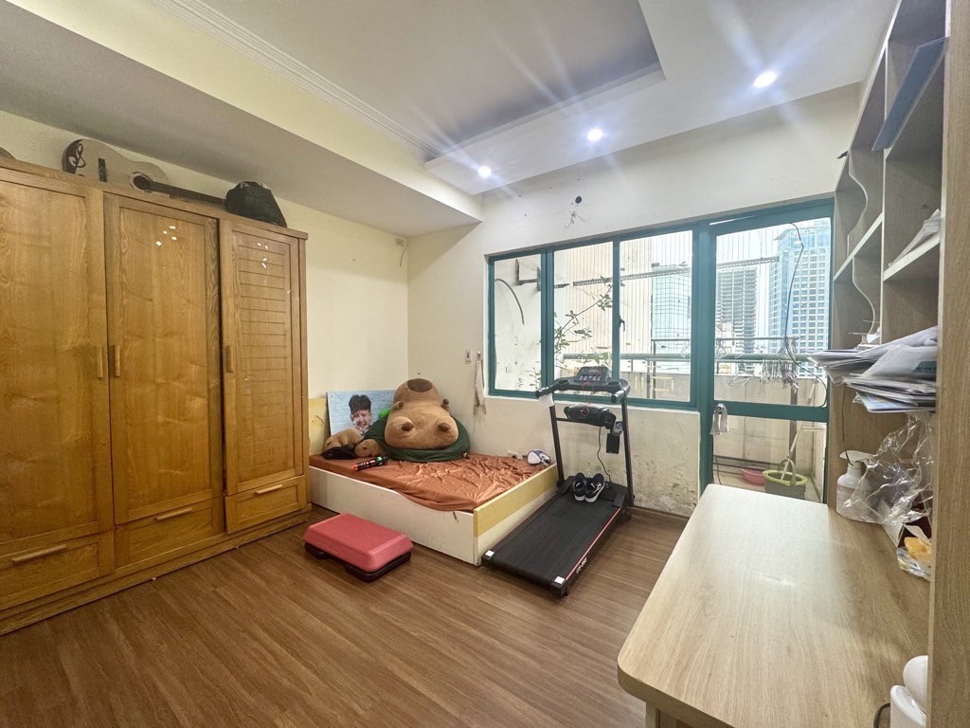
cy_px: 364
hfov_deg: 102.1
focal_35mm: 14
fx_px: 392
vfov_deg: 85.7
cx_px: 485
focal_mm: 2.22
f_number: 2.2
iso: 160
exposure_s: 1/100
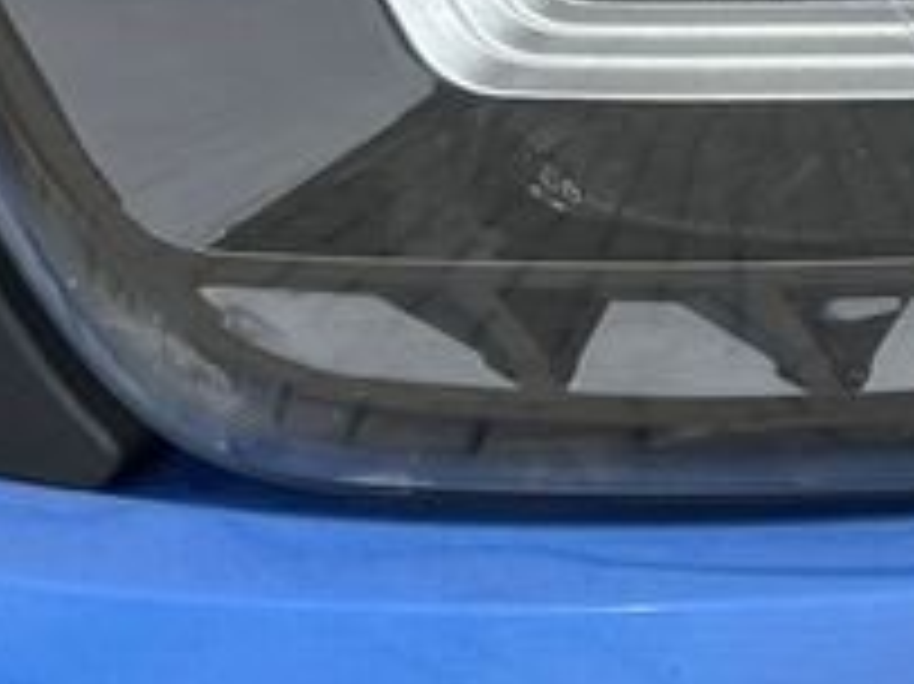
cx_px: 1414
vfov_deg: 10.9
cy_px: -320
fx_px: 3457
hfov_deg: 14.0
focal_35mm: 131
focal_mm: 5.1
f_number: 1.6
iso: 50
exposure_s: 1/975
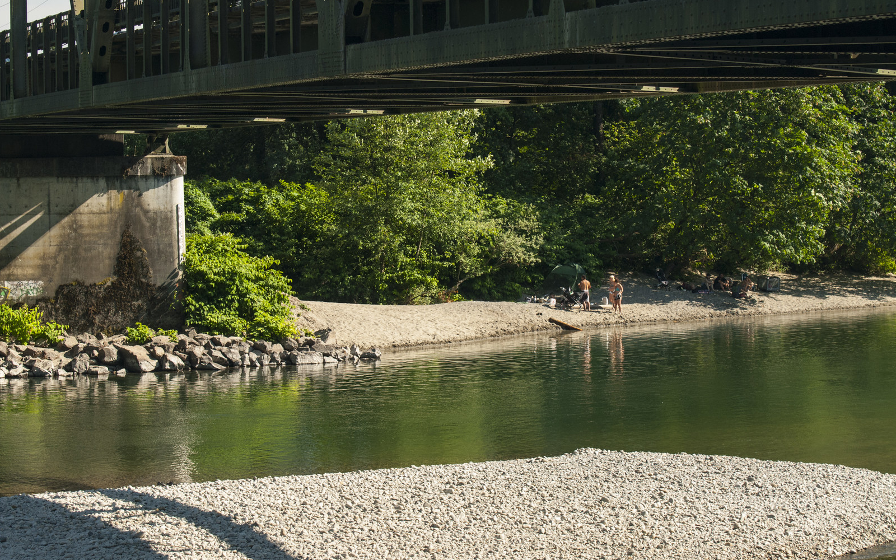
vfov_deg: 12.1
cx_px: 448
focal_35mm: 108
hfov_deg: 19.3
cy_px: 273
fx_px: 2637
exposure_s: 1/160
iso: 250
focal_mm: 70
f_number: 5
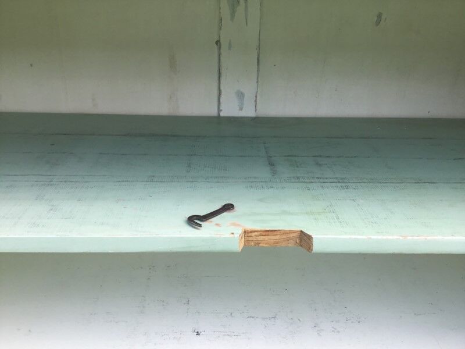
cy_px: 174
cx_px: 232
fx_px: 416
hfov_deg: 58.4
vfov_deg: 45.4
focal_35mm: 31
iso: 25
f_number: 2.4
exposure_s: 1/369
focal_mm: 3.3
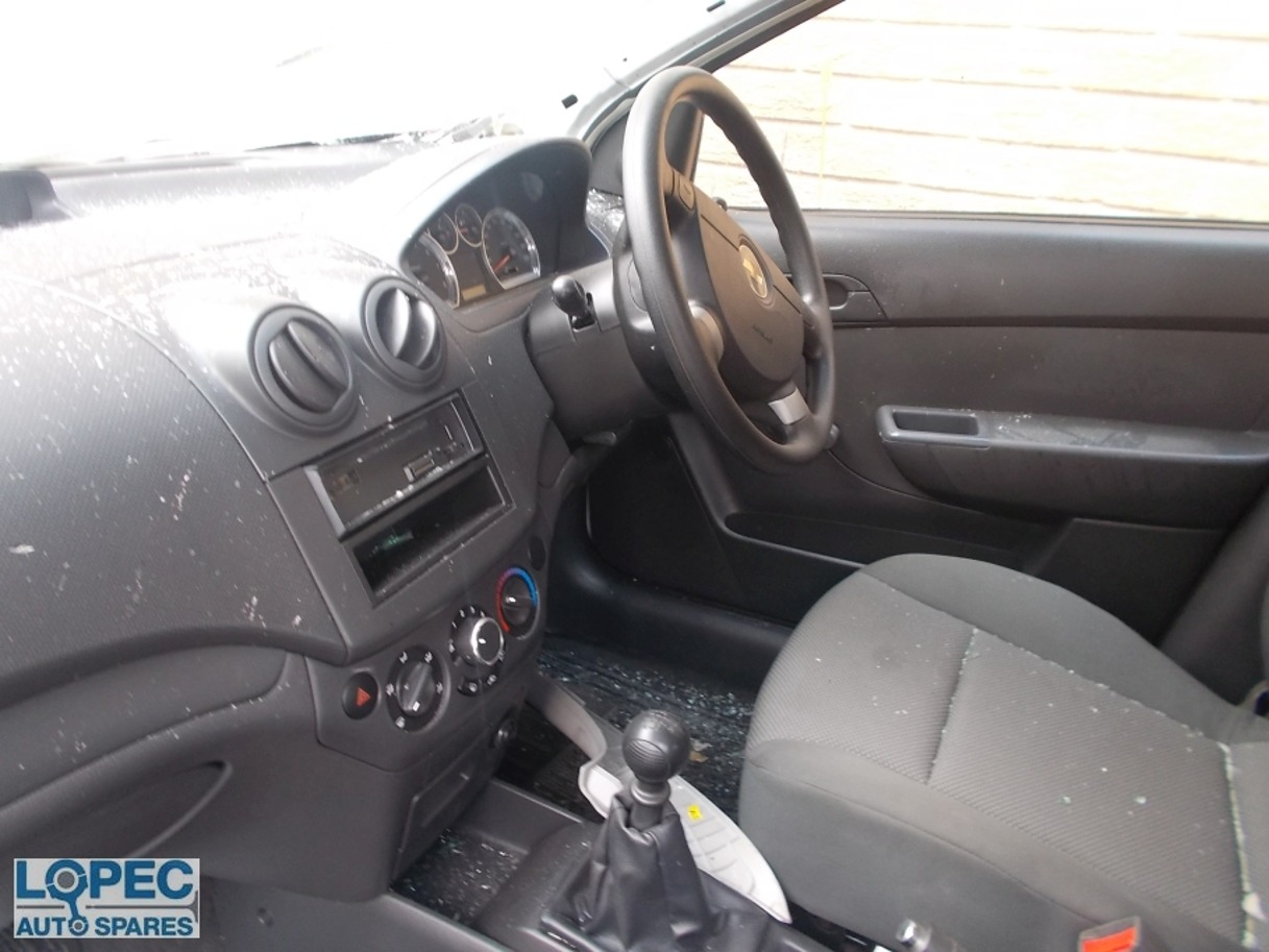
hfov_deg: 67.3
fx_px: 953
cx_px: 634
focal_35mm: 26
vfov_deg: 53.1
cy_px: 476
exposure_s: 1/25
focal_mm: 4.6
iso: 200
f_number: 3.2
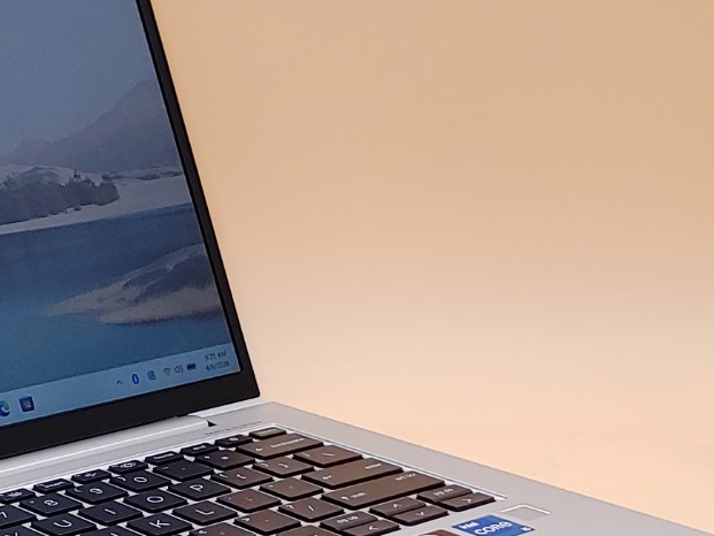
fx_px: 2104
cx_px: 24
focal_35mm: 102
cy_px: 398
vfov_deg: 14.5
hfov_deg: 18.8
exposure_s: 1/74
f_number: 1.8
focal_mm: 4.36
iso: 50
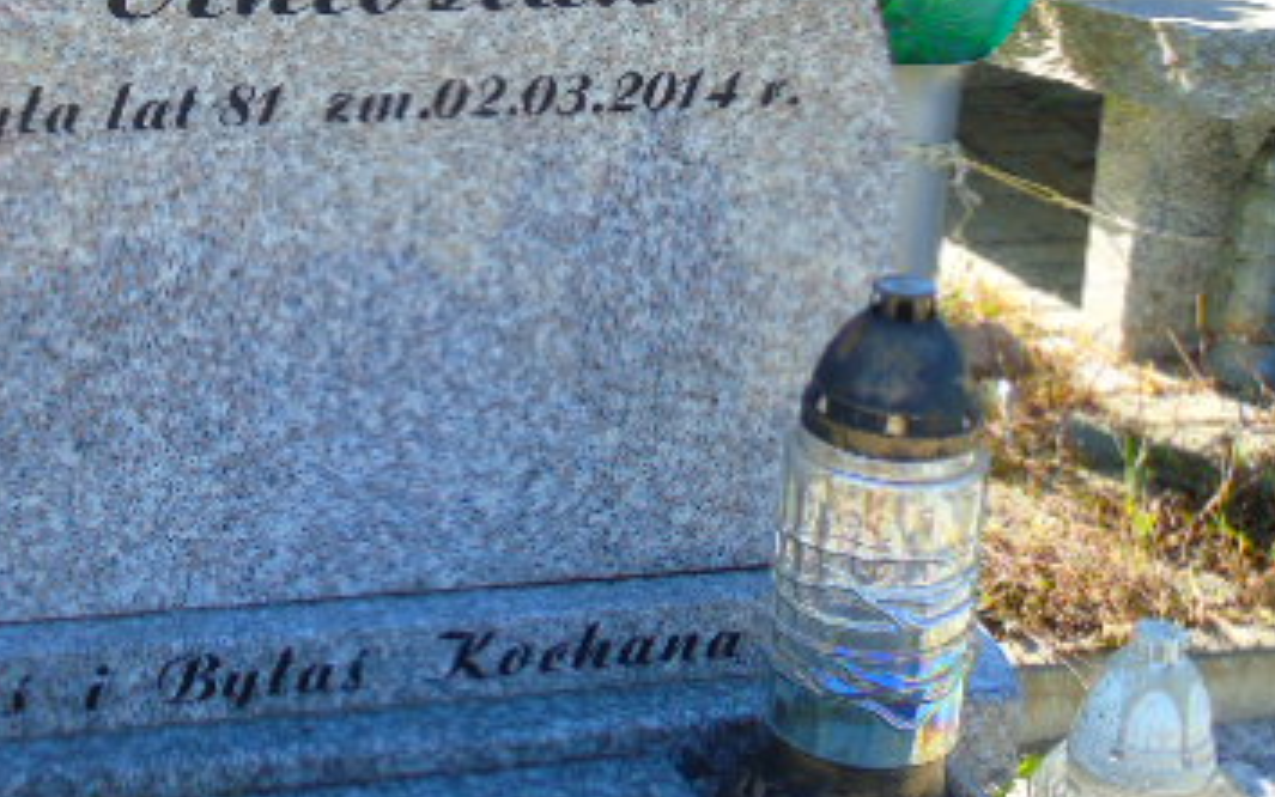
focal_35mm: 88
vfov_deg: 14.7
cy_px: 65
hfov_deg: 23.1
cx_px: 201
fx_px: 3058
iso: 80
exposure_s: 1/160
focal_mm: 8.2
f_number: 4.1
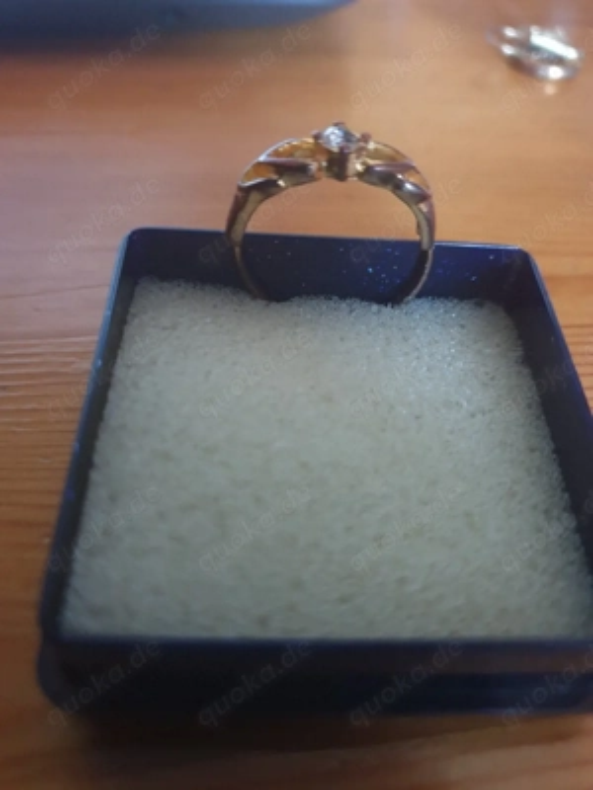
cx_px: 296
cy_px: 395
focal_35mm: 26
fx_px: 594
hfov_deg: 53.1
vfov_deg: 67.3
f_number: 1.5
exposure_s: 1/10
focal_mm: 4.3
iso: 250
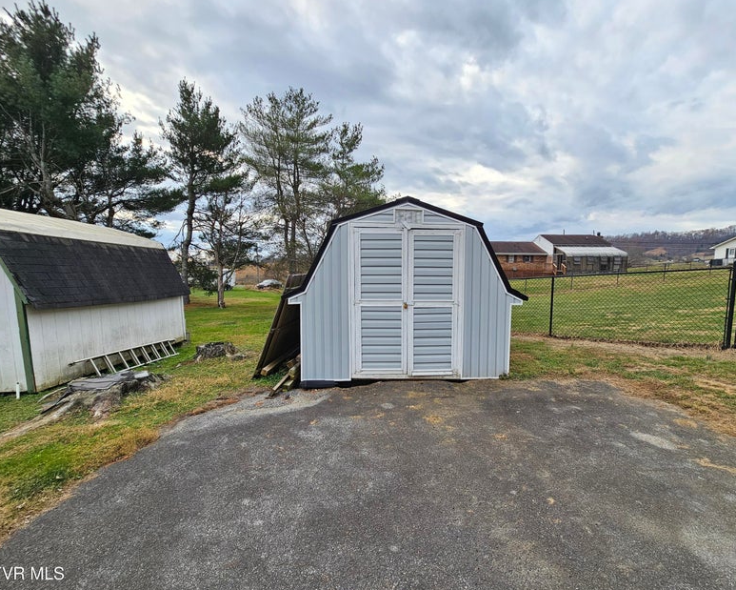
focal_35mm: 14
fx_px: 305
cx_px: 396
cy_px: 296
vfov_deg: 88.0
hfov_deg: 100.5
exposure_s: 1/709
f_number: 2.2
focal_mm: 2.2
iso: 64
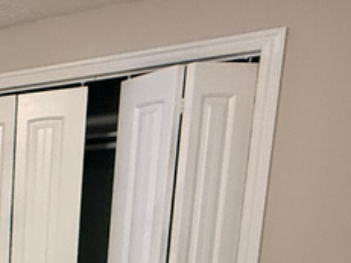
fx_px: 628
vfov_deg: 21.2
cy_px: 350
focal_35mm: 62
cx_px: -226
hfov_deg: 22.8
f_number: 2.2
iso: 320
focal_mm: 2.22
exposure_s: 1/60
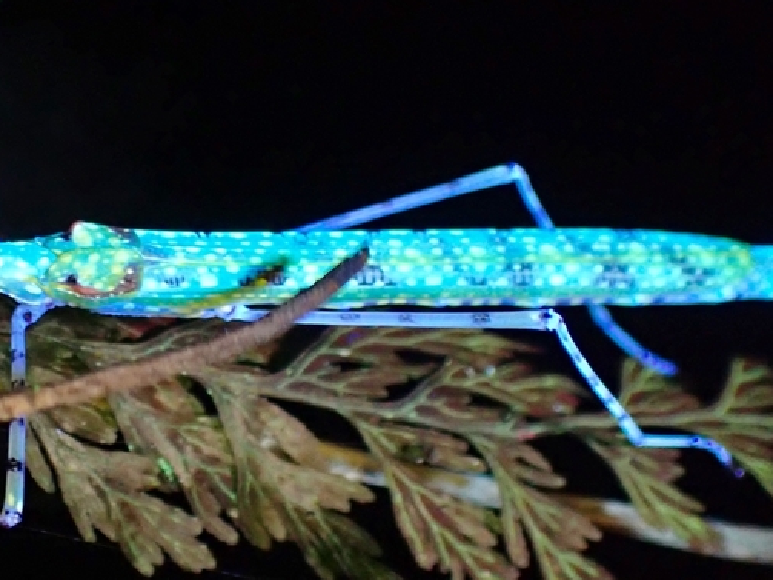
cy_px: 278
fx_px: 1518
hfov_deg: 27.9
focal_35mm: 68
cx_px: 131
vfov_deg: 21.6
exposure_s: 1/30
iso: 800
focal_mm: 5.4
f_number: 2.3
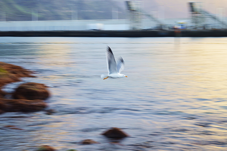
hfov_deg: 27.0
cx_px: 114
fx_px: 472
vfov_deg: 18.1
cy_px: 76
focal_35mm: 75
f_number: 7.1
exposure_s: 1/40
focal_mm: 50
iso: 400
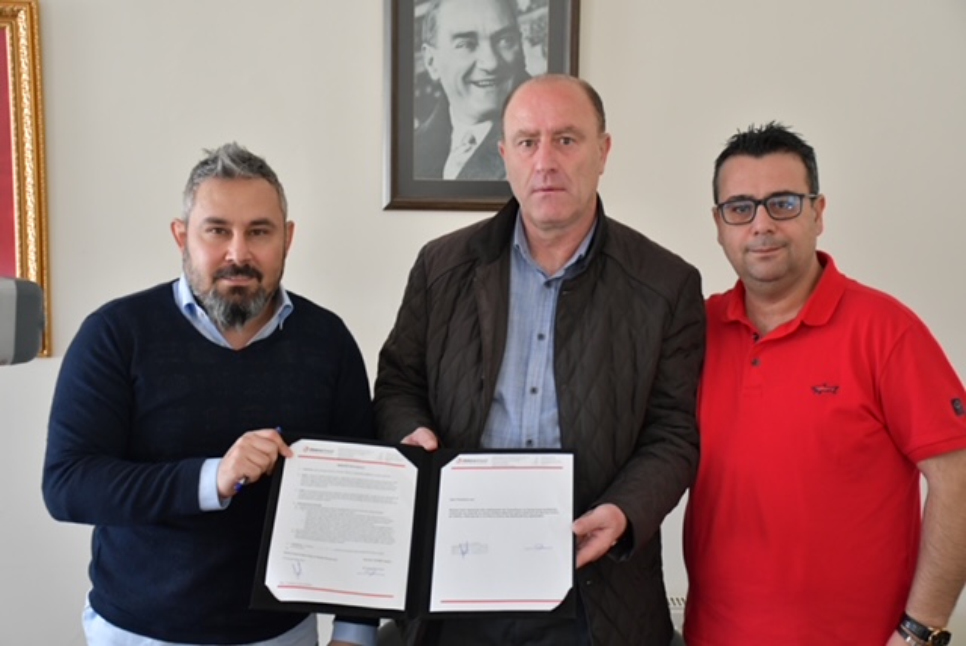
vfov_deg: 22.7
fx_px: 1611
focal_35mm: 60
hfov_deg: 33.4
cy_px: 323
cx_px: 483
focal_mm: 40
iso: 1600
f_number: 4.5
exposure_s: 1/125
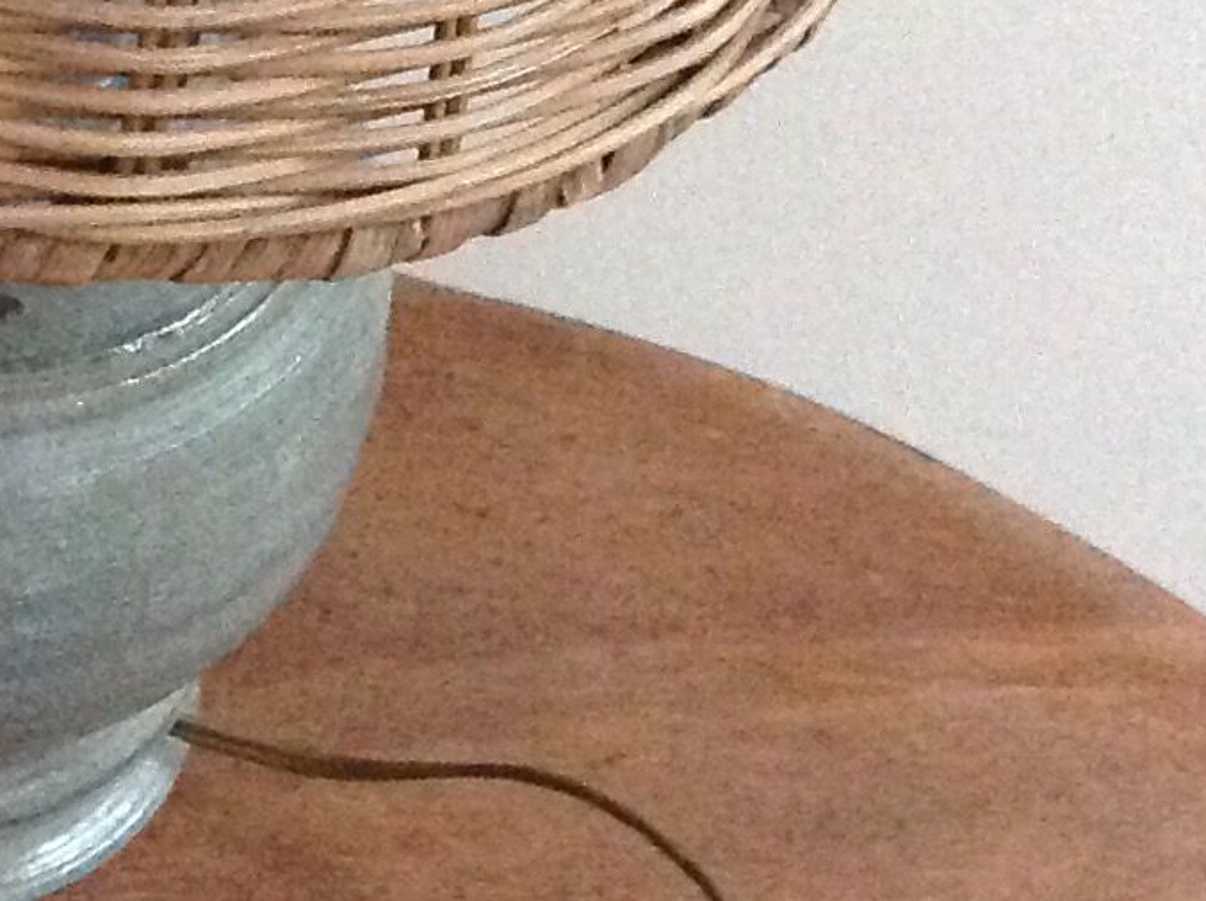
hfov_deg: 14.2
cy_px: 1216
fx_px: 4663
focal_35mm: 134
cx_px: -354
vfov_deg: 10.8
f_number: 2.4
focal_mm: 4.28
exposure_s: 1/15
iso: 800
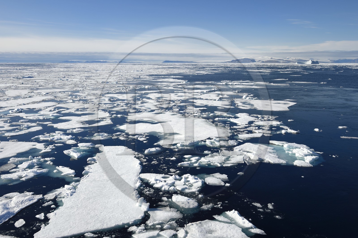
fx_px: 338
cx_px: 179
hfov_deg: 55.8
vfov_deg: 38.8
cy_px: 119
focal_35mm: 34
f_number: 13
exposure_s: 1/400
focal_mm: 34
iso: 200
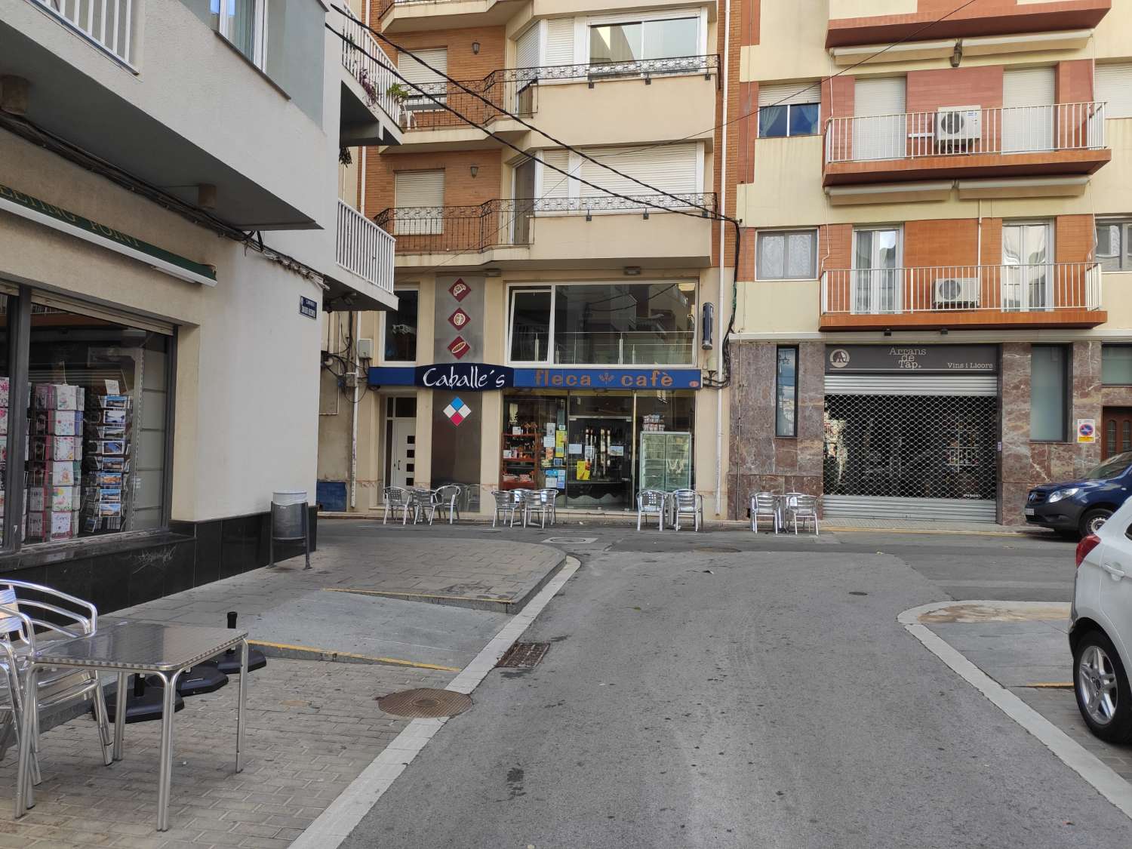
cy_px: 424
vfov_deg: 54.9
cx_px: 566
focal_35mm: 25
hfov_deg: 69.4
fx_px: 818
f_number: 1.79
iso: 112
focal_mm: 4.74
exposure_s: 1/352
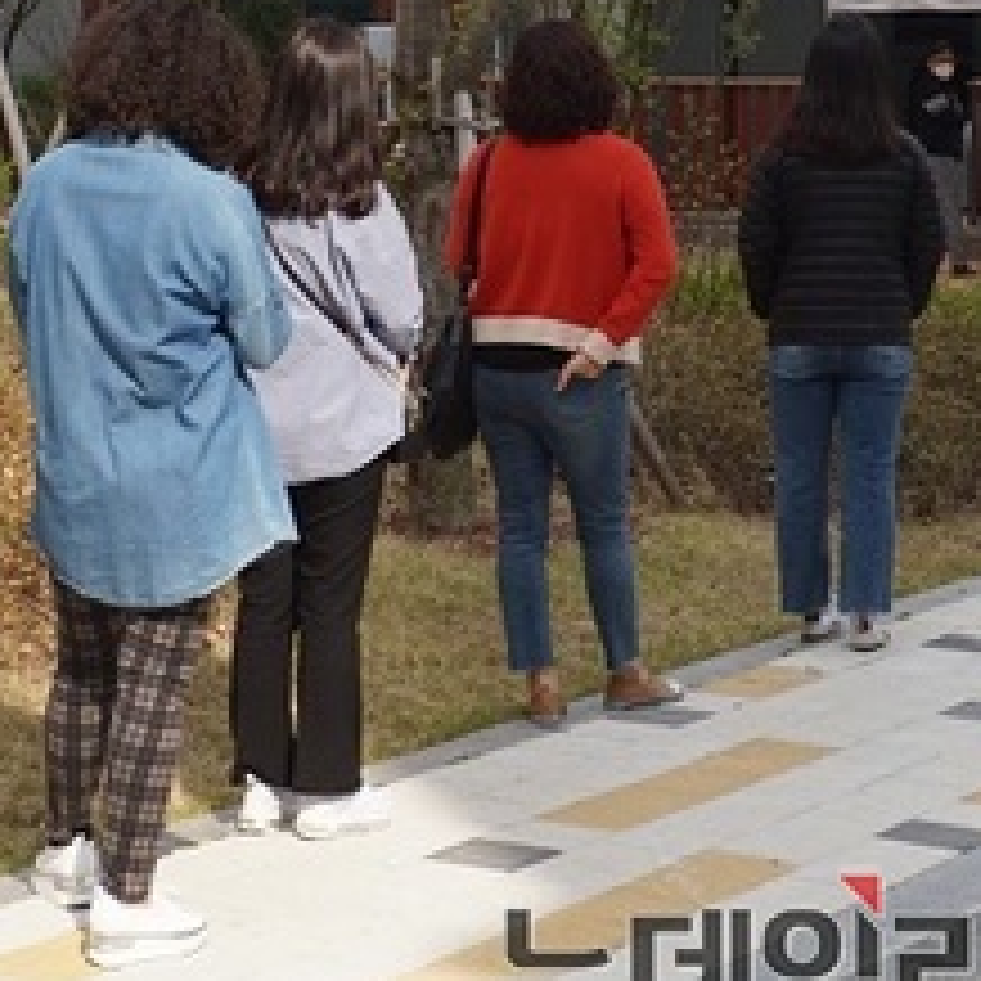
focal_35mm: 108
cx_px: 754
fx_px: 3471
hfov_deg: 16.0
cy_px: 169
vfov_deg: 16.0
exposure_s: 1/160
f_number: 9
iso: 160
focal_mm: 29
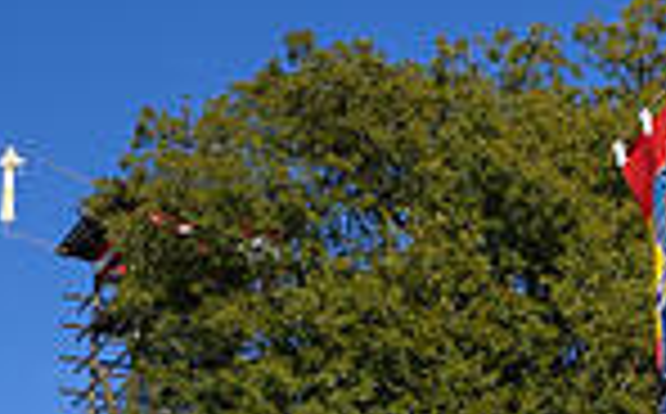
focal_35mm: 155
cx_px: 468
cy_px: 495
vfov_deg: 8.3
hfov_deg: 13.5
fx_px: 2809
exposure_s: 1/1000
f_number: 4
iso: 200
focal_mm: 18
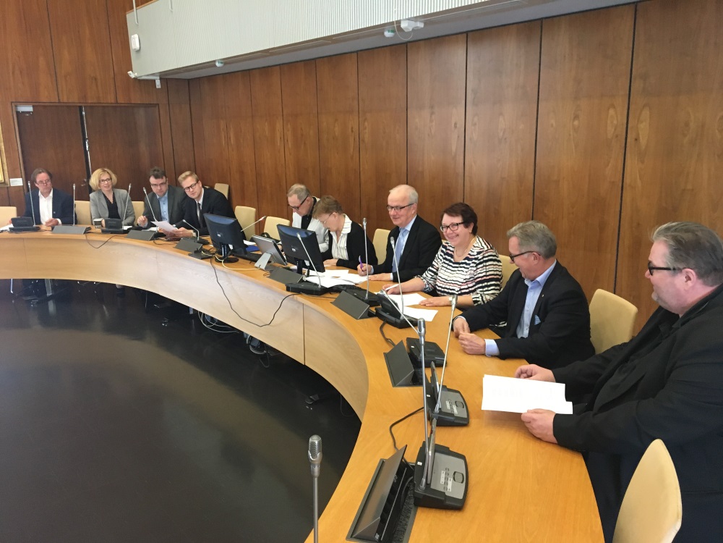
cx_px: 362
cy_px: 272
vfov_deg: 48.2
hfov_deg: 61.7
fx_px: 606
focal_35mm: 29
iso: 200
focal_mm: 4.15
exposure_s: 1/33
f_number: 2.2
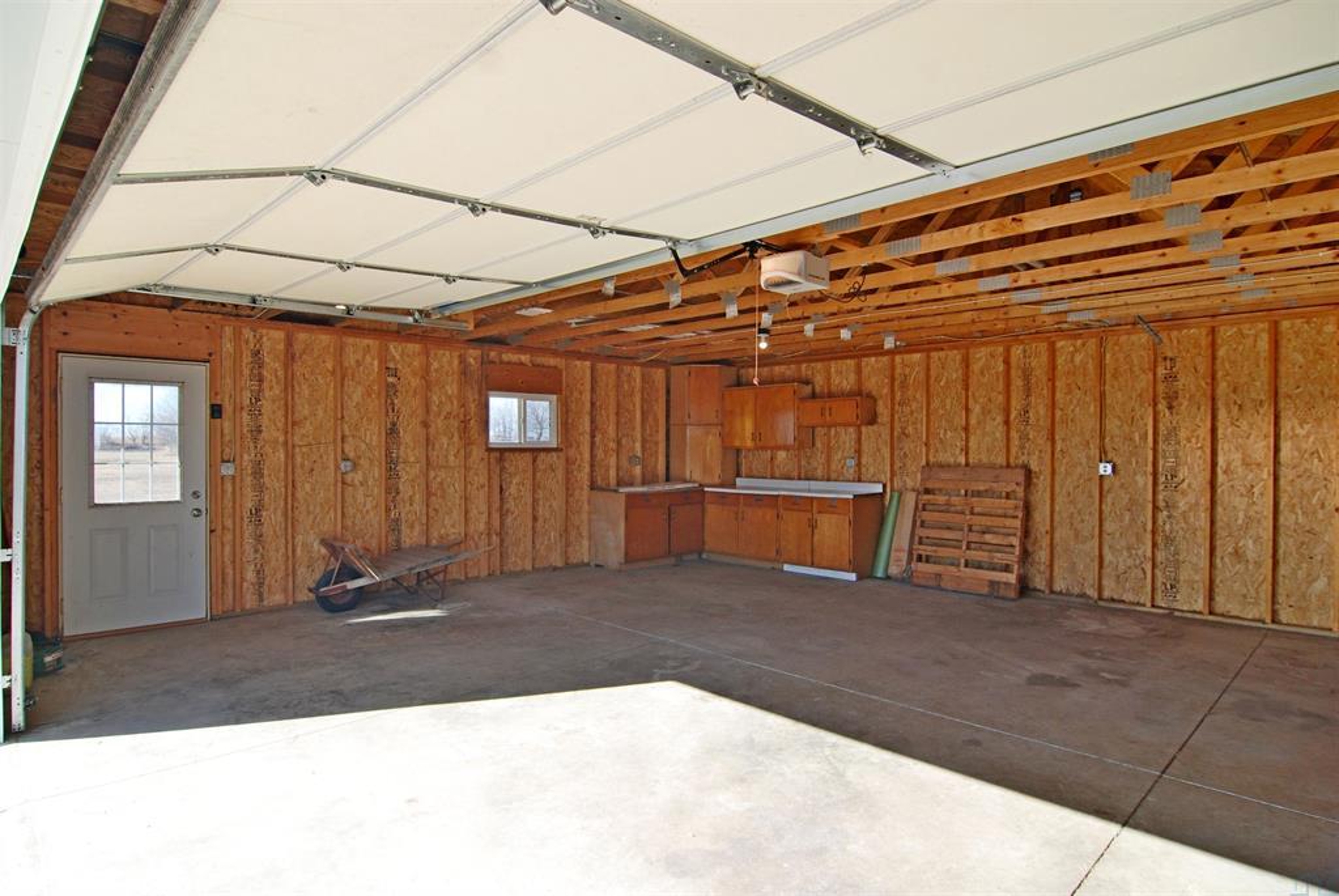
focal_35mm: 18
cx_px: 670
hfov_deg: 89.9
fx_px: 670
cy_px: 448
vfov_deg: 67.5
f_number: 5.6
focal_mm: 12
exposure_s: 1/125
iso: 110
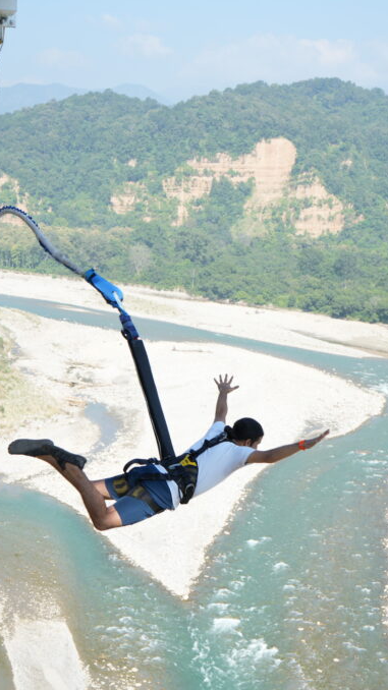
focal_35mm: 57
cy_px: 346
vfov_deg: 36.6
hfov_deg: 21.0
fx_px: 1043
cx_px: 231
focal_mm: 36
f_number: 4
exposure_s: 1/500
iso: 100
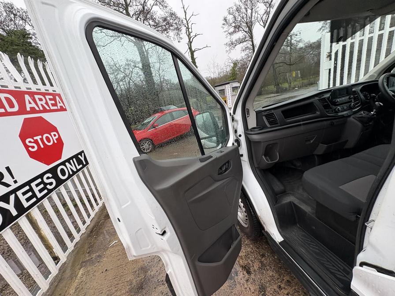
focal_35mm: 14
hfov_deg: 102.1
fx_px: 160
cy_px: 148
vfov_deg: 85.7
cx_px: 198
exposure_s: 1/99
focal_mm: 2.22
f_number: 2.2
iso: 80
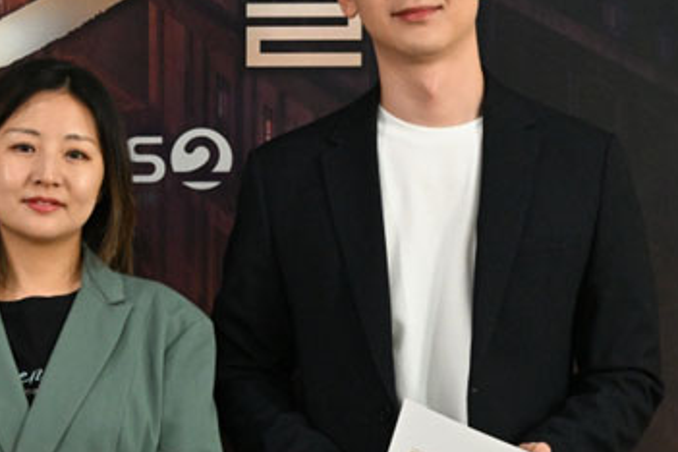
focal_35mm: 296
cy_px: 282
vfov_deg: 4.6
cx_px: -245
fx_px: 5574
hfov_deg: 6.9
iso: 3200
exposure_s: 1/160
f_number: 8
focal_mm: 104
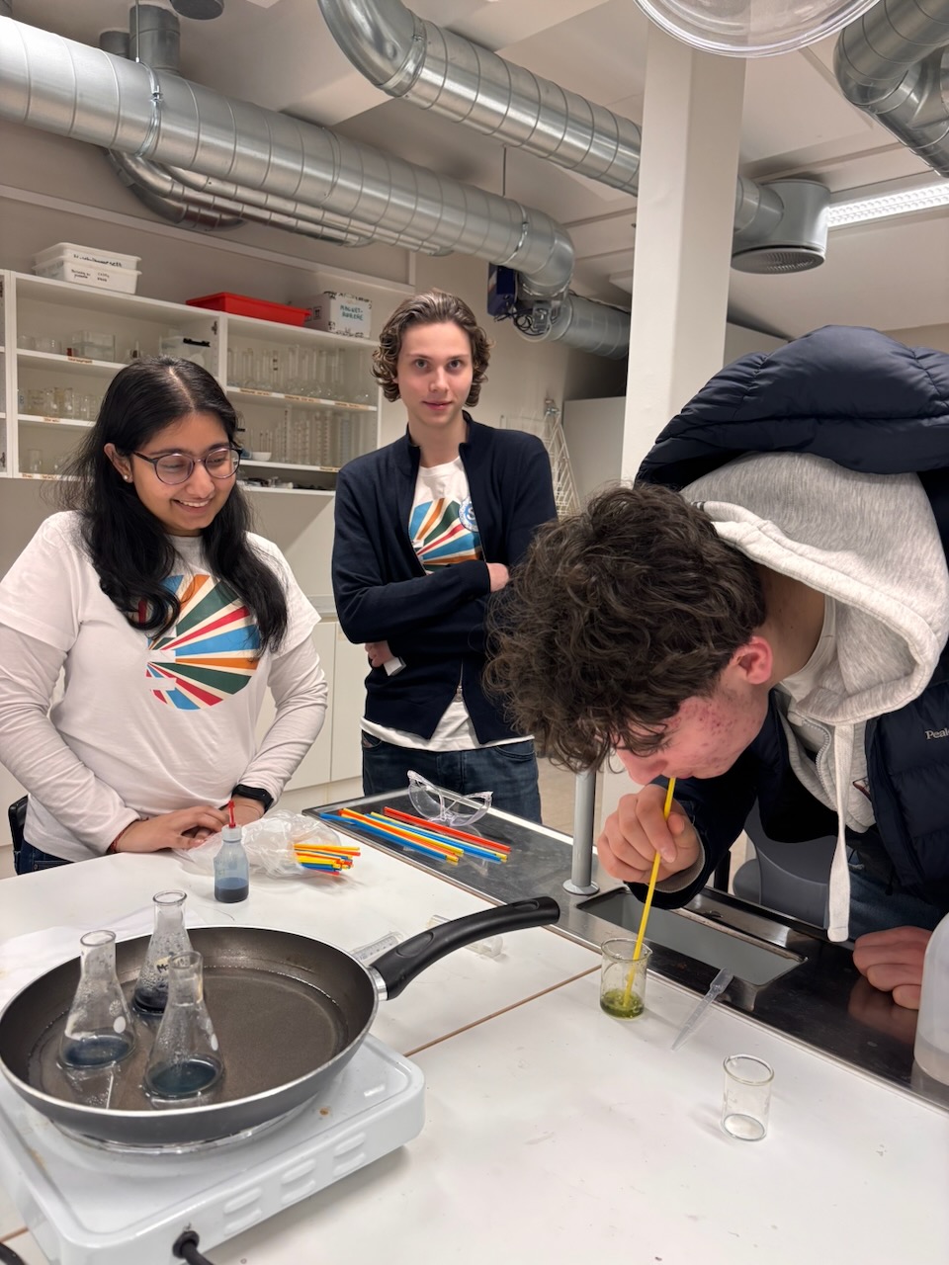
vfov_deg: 67.3
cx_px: 474
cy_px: 632
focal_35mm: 26
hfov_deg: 53.1
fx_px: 950
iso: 125
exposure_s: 1/100
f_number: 1.6
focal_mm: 5.96
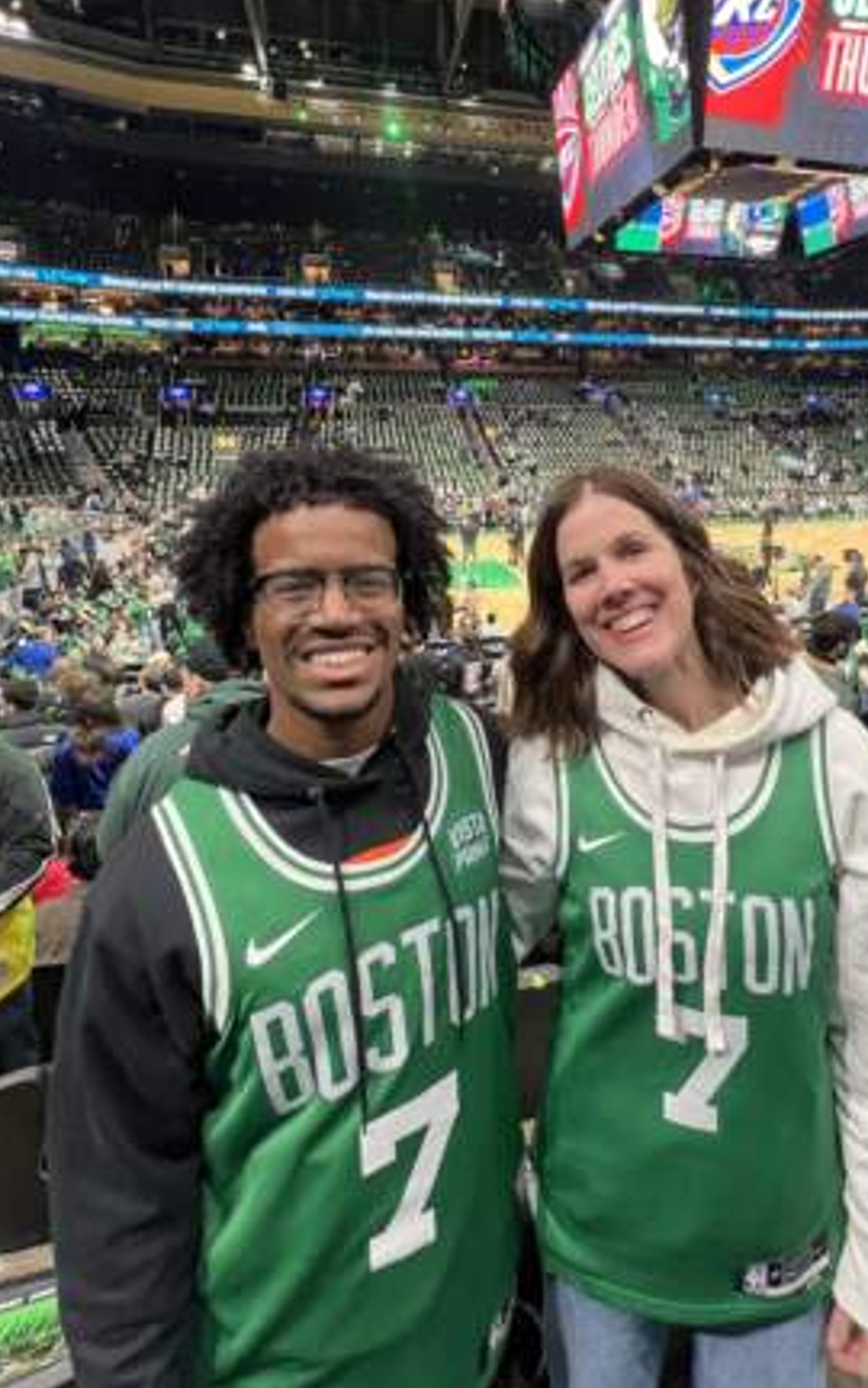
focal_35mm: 17
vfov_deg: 92.7
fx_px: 643
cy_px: 535
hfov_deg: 67.3
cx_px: 524
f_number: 1.8
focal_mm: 1.57
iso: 250
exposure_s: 1/60
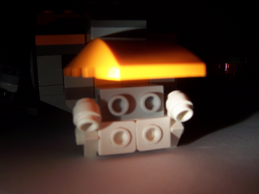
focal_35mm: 36
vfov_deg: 39.7
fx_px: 269
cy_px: 97
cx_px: 130
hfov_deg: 51.4
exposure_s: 1/250
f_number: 4
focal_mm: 5.6
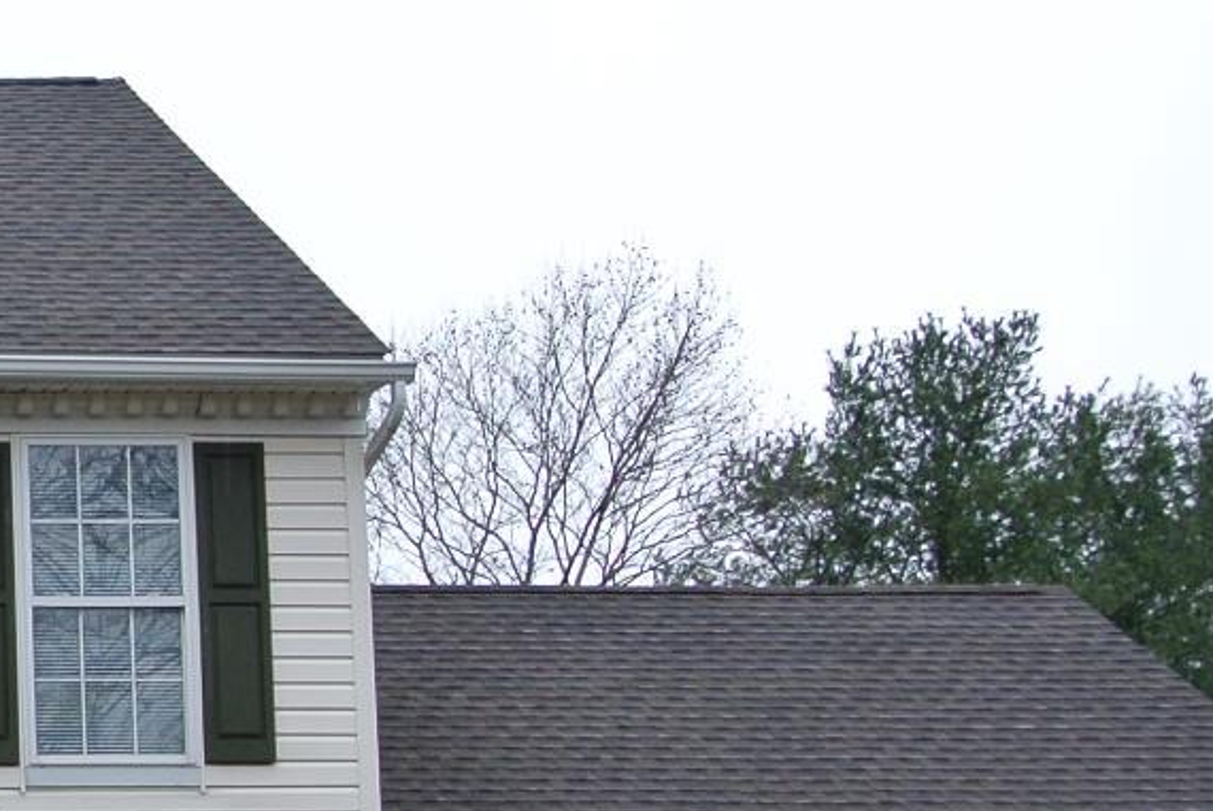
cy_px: 1035
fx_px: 3271
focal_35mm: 97
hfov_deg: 18.6
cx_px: -604
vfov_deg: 13.6
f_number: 3.5
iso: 100
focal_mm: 10
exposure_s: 1/125
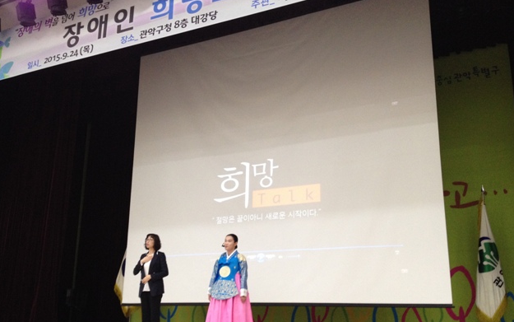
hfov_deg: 51.5
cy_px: 194
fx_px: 532
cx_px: 256
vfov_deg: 33.5
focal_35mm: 38
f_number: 2.4
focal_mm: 4.28
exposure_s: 1/20
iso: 200
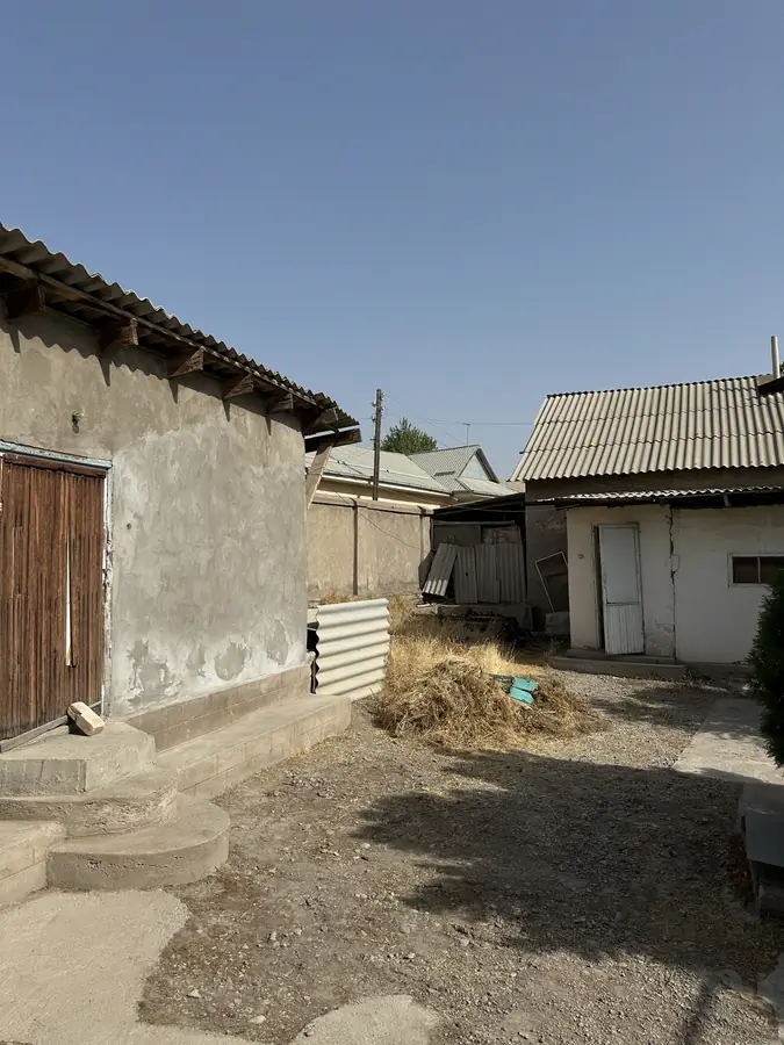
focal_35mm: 24
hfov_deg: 56.8
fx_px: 725
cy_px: 522
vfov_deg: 71.6
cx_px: 392
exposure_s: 1/7576
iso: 80
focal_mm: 6.86
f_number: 1.78
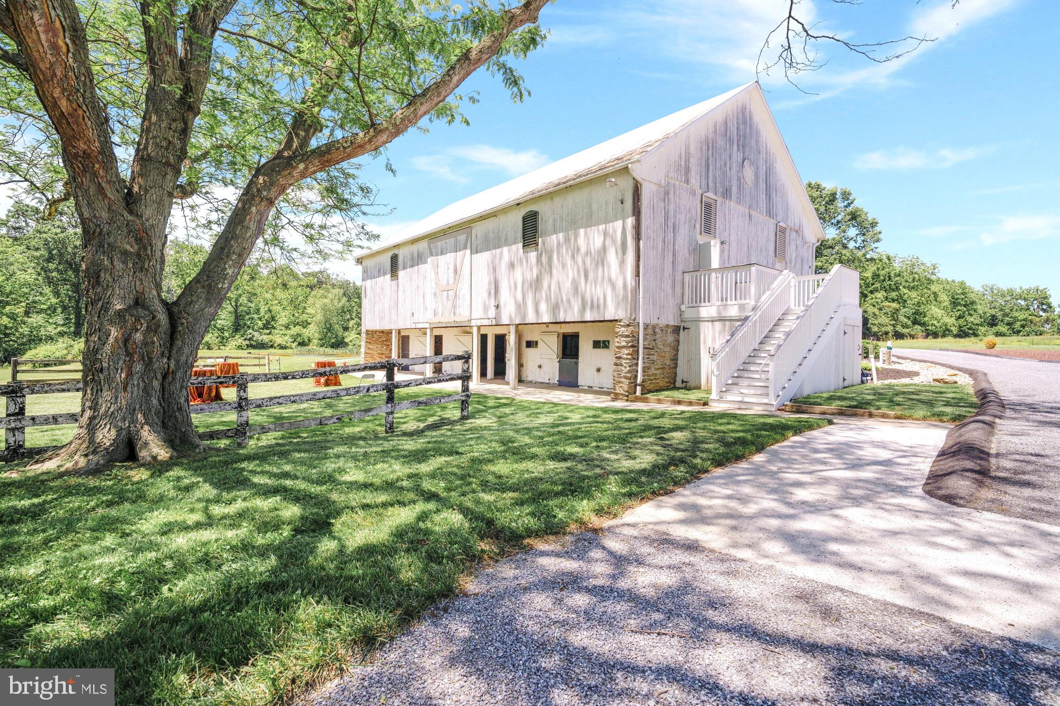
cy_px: 353
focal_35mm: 16
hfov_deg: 96.7
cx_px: 530
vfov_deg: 73.7
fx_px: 471
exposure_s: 1/800
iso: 200
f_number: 5.6
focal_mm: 16
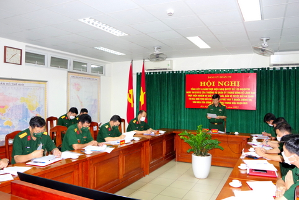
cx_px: 153
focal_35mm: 28
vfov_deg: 46.5
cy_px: 99
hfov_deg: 65.4
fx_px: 233
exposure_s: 1/60
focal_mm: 18
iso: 1600
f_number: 6.3
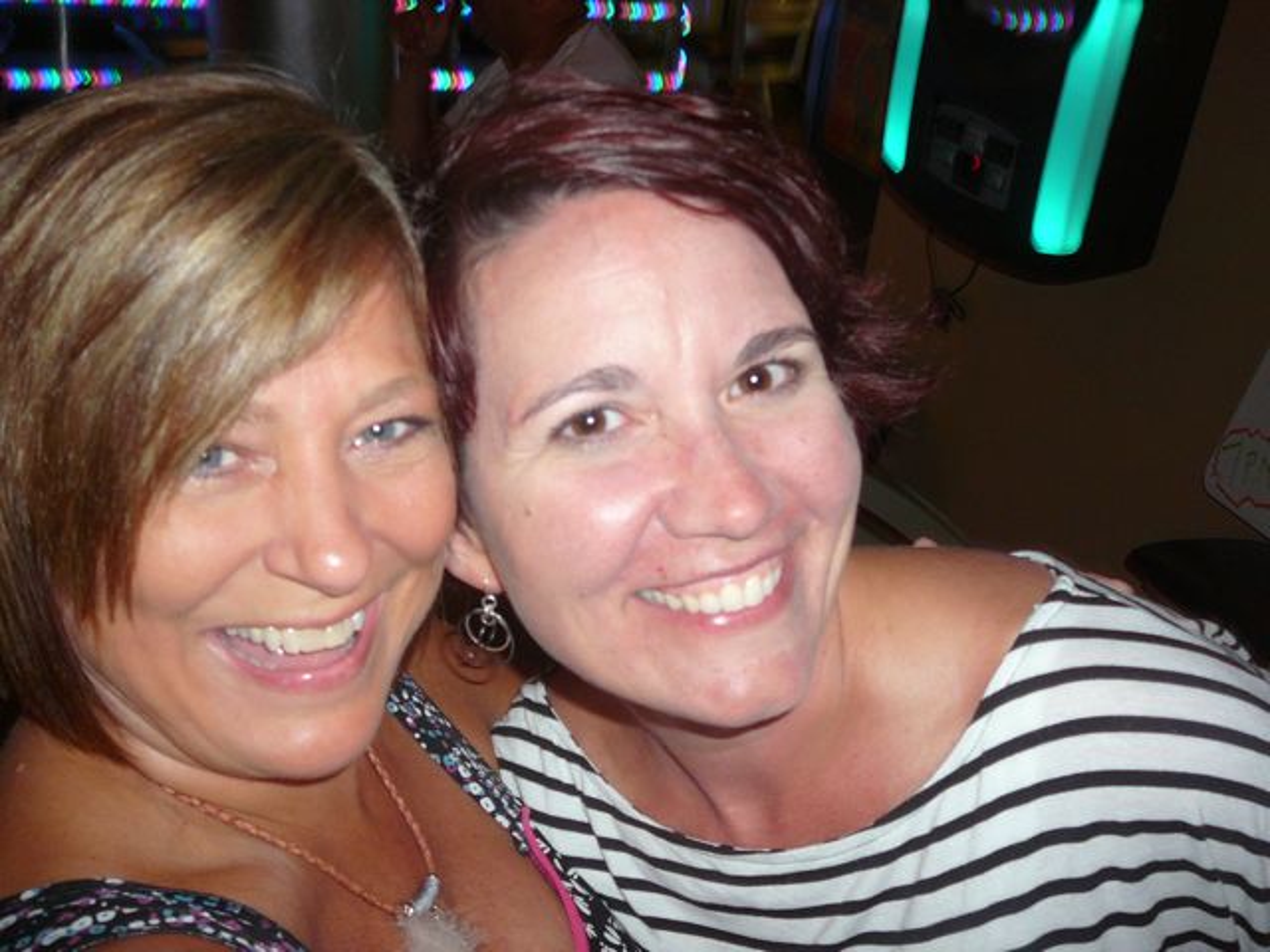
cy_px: 476
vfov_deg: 40.7
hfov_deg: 52.6
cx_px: 635
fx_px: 1284
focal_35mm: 35
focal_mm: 5.2
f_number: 2.8
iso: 100
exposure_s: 1/8
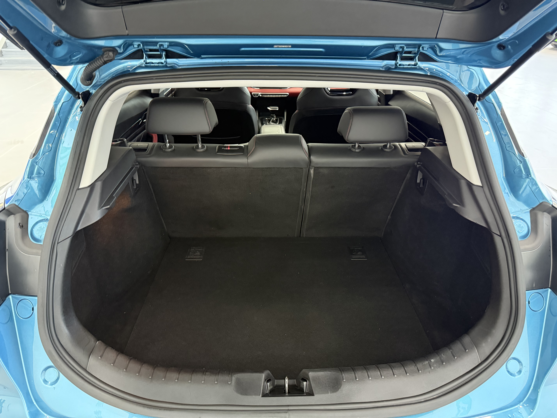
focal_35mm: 24
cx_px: 278
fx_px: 386
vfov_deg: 56.8
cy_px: 209
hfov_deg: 71.6
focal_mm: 6.76
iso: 800
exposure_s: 1/33
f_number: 1.78
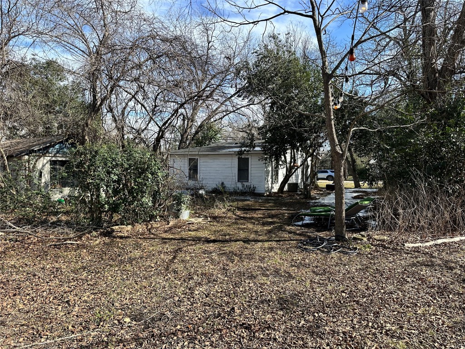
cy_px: 174
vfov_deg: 56.8
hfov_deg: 71.6
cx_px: 232
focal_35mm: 24
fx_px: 322
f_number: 1.78
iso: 80
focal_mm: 6.86
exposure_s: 1/1692
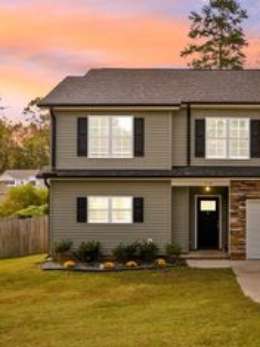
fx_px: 451
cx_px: 216
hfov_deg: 31.2
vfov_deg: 42.1
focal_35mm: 45
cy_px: 175
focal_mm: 8.38
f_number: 2.8
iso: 100
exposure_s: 1/1250
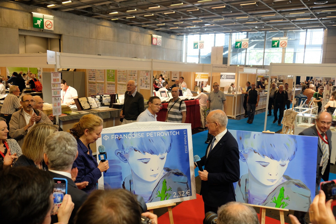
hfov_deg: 63.7
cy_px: 112
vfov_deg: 45.0
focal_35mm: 29
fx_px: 271
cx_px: 168
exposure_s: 1/50
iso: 800
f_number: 3.6
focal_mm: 19.5
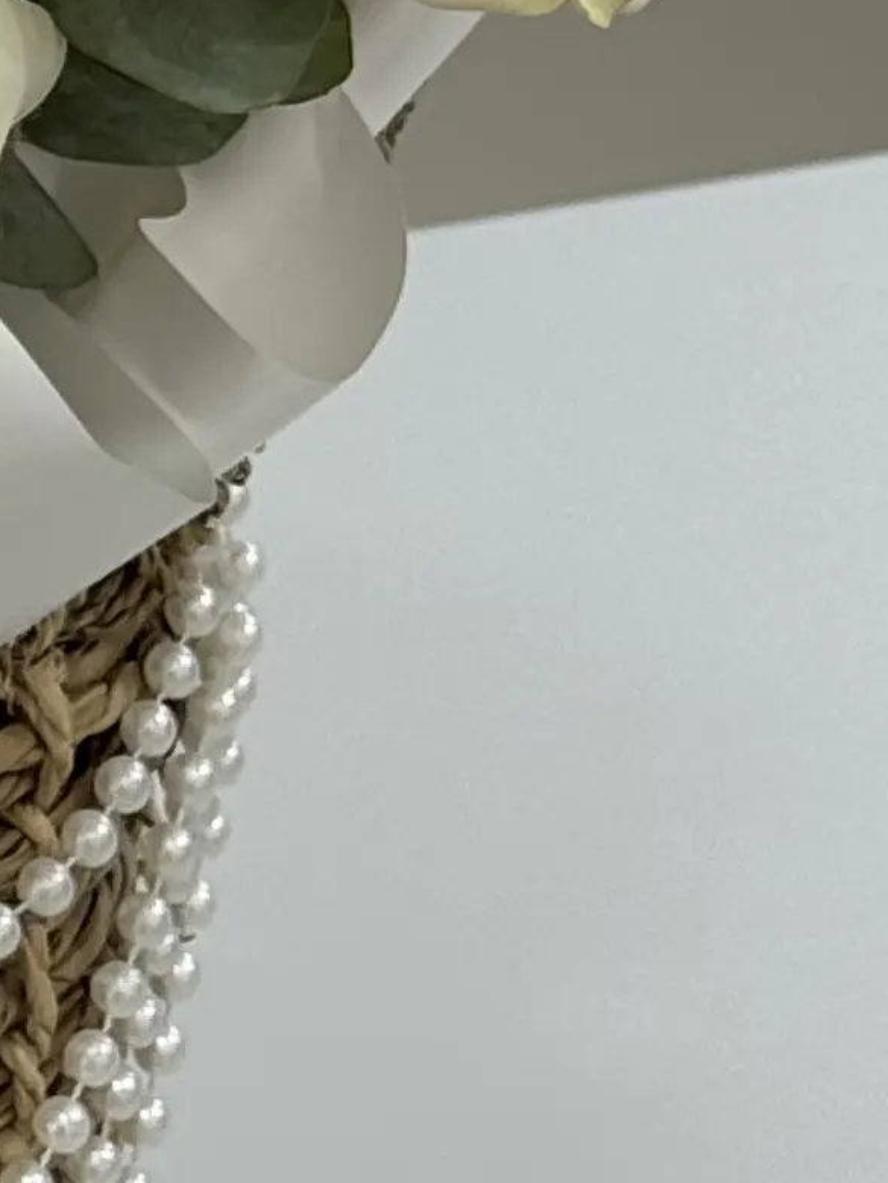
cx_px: -914
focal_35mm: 248
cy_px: -661
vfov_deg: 7.8
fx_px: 8483
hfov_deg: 5.8
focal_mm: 6.76
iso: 50
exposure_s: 1/125
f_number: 1.78
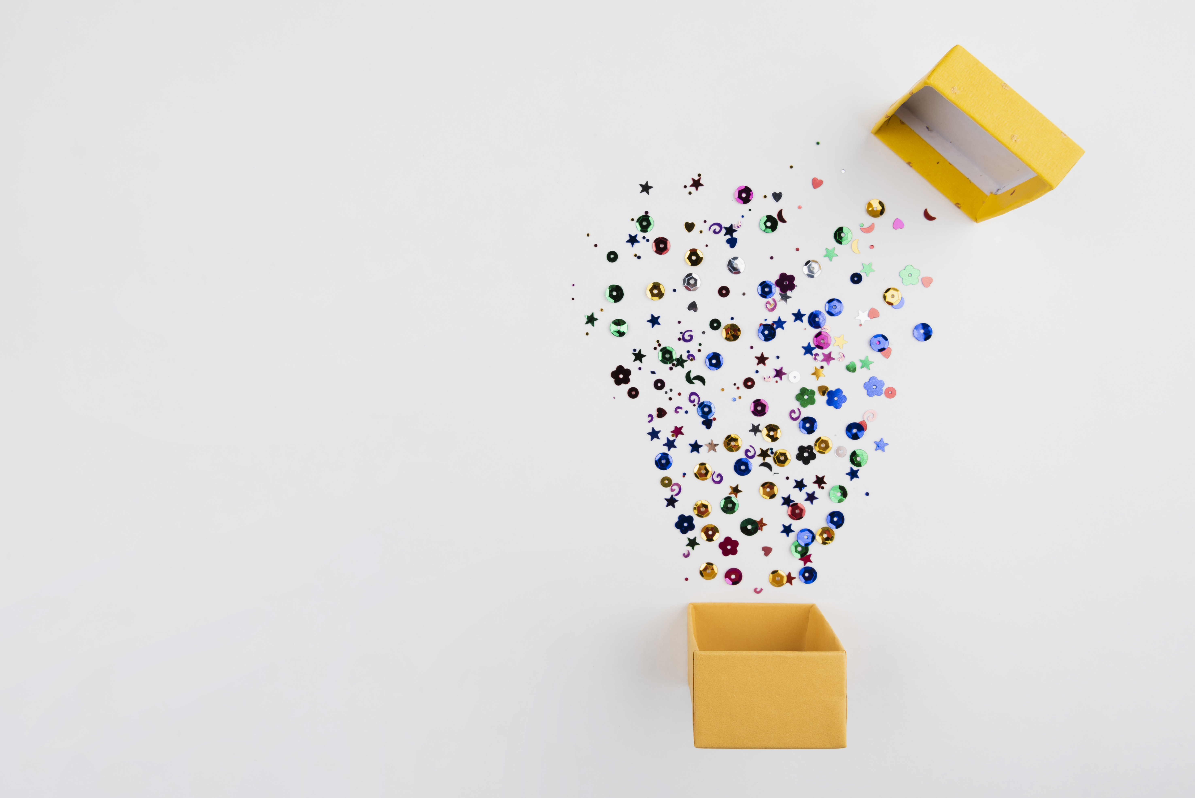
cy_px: 399
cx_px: 598
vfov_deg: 53.2
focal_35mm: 24
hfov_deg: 73.7
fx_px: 797
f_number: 14
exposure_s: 1/80
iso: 79
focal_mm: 24
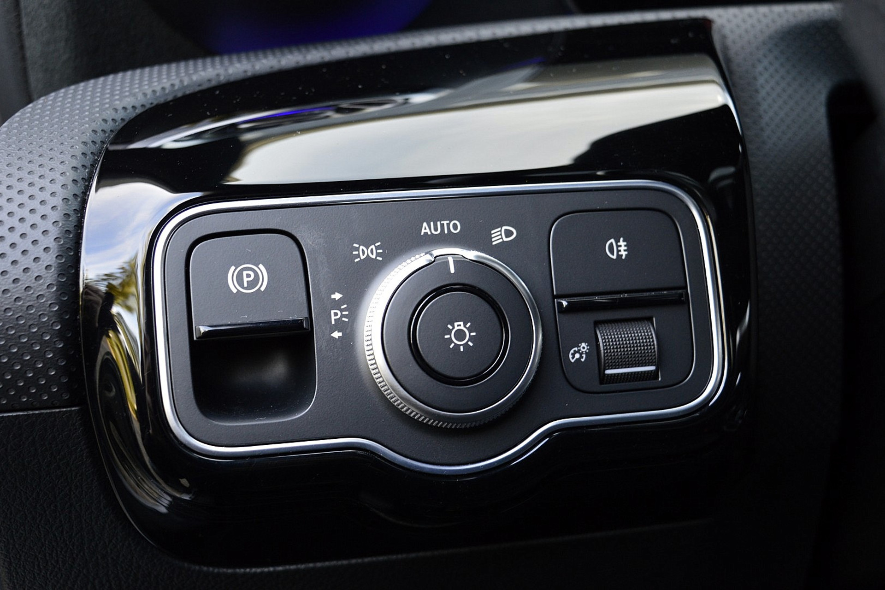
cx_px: 442
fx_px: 1401
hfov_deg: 35.1
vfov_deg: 23.8
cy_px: 295
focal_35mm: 57
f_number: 5.6
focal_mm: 38
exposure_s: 1/60
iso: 800
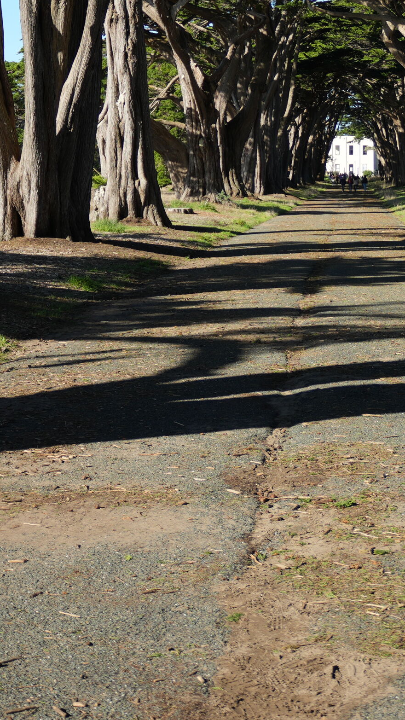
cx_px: 368
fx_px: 1546
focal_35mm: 81
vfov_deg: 25.6
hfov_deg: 14.8
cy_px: 108
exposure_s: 1/640
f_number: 4
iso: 125
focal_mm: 28
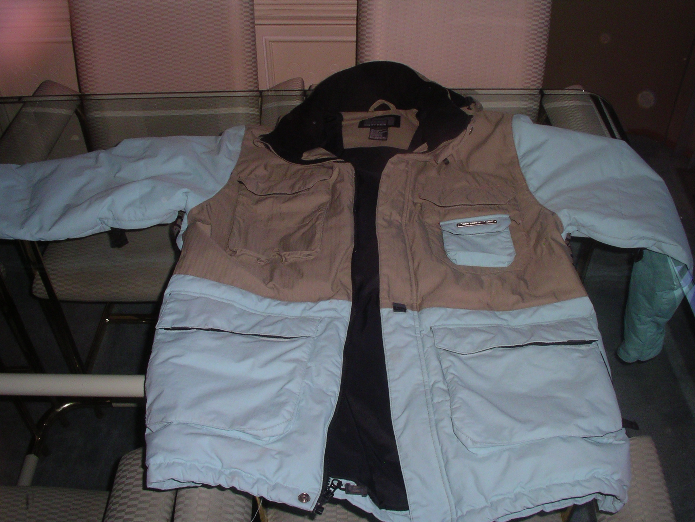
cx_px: 348
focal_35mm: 37
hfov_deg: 50.1
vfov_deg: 38.7
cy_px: 261
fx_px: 743
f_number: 6.9
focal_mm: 5.7
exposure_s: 1/60
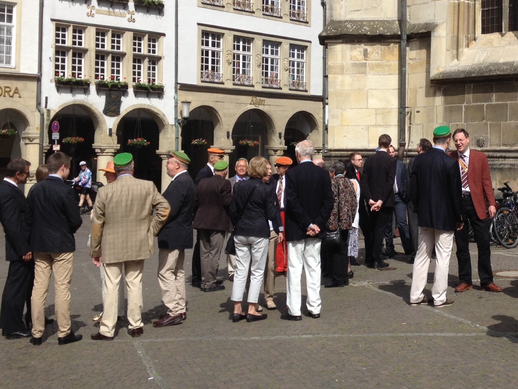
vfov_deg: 24.3
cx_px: 387
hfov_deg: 31.6
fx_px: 898
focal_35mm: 60
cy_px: 139
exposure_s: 1/1972
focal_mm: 4.28
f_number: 2.4
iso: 50
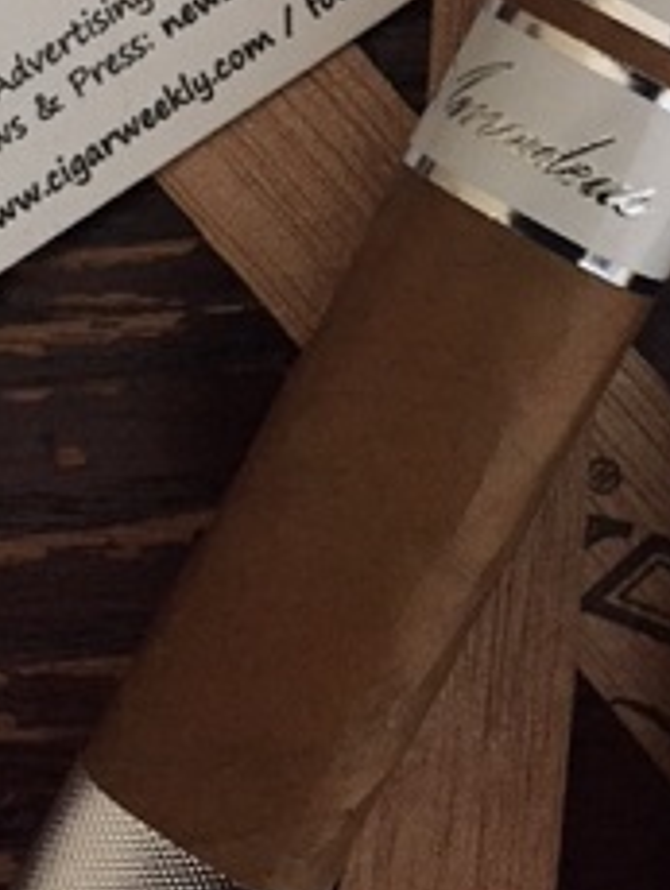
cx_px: 505
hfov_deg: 25.0
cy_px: 197
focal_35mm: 58
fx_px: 1494
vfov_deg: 32.4
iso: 400
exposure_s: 1/15
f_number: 2.2
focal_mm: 4.15
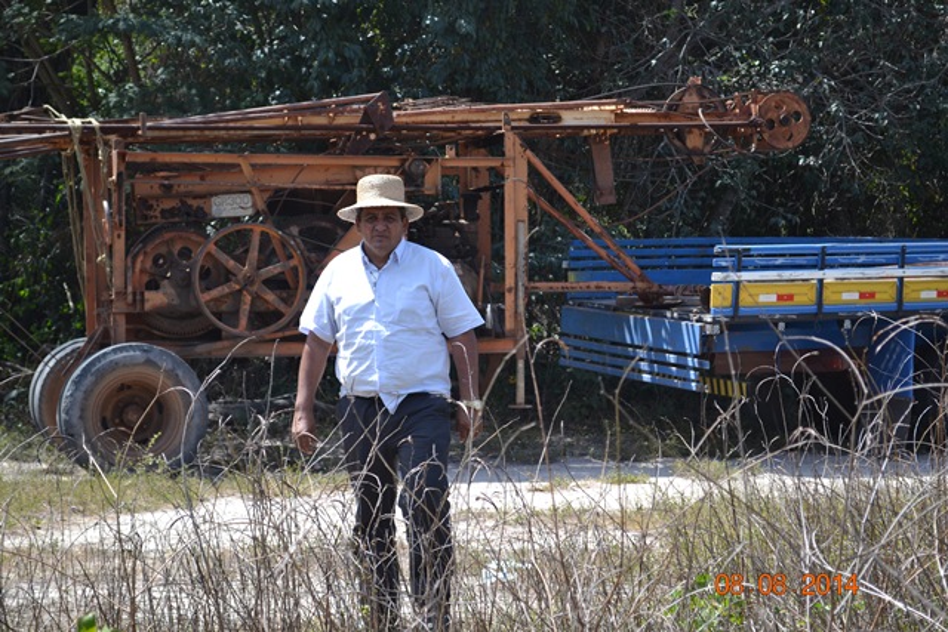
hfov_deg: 28.1
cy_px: 316
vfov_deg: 18.9
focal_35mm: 72
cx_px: 474
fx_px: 1896
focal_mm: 48
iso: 100
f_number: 6.3
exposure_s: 1/160
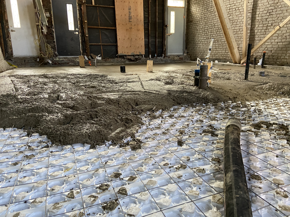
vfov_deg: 53.1
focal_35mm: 26
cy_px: 108
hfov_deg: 67.3
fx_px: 218
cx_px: 145
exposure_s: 1/60
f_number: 1.8
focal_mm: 4.25
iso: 320
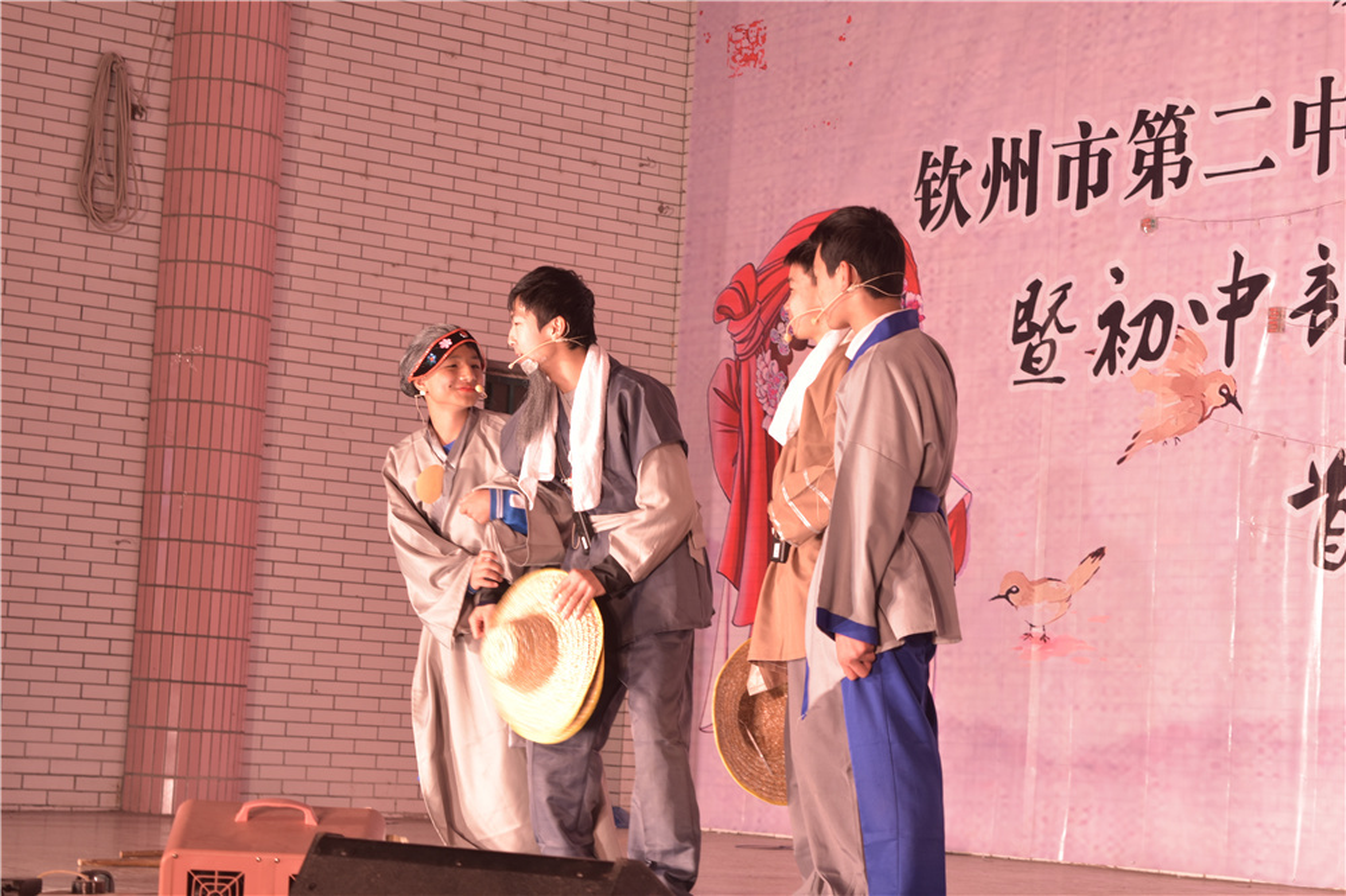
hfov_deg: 24.6
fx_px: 3083
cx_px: 673
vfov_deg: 16.5
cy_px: 448
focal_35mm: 82
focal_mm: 55
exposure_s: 1/25
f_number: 5.6
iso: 320
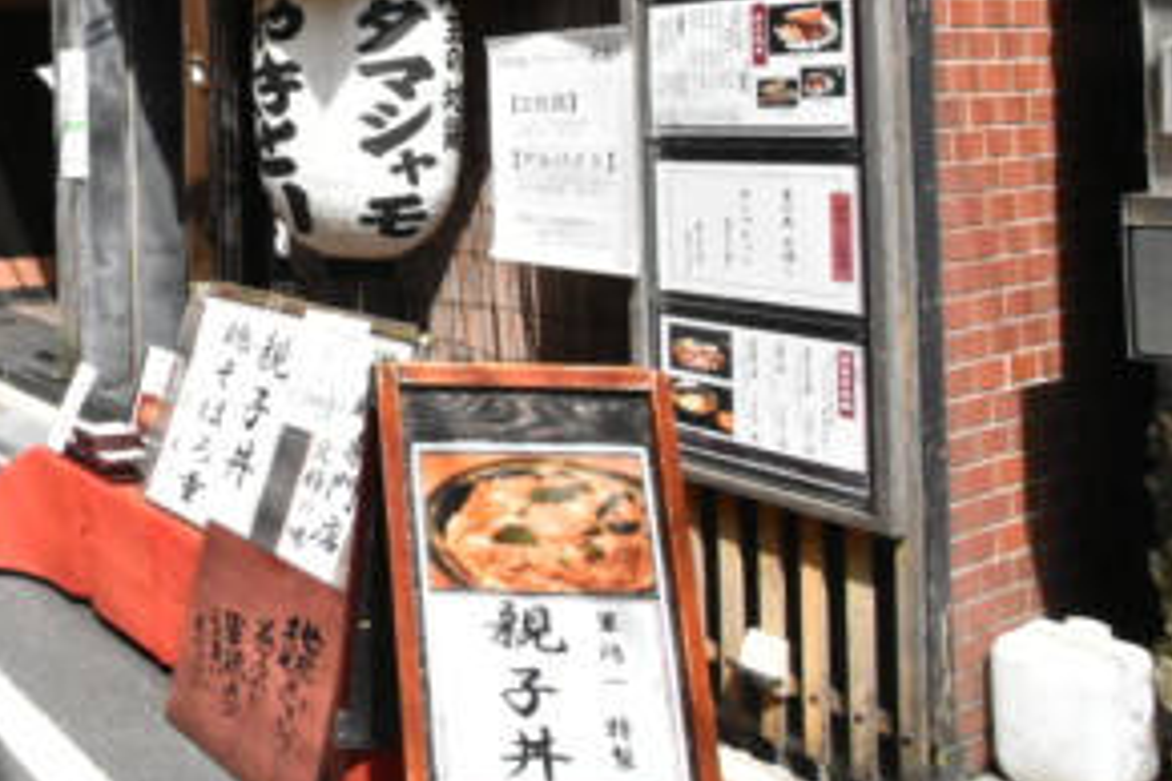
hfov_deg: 45.1
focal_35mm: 33
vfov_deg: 37.9
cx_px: -81
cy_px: 111
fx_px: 1074
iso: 6400
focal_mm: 10
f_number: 18
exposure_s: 1/1250
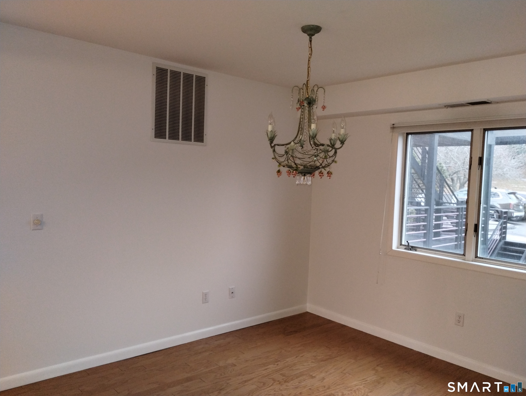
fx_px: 426
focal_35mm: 28
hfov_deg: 63.4
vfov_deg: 49.9
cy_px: 198
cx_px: 263
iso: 997
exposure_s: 1/30
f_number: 1.8
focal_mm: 4.27
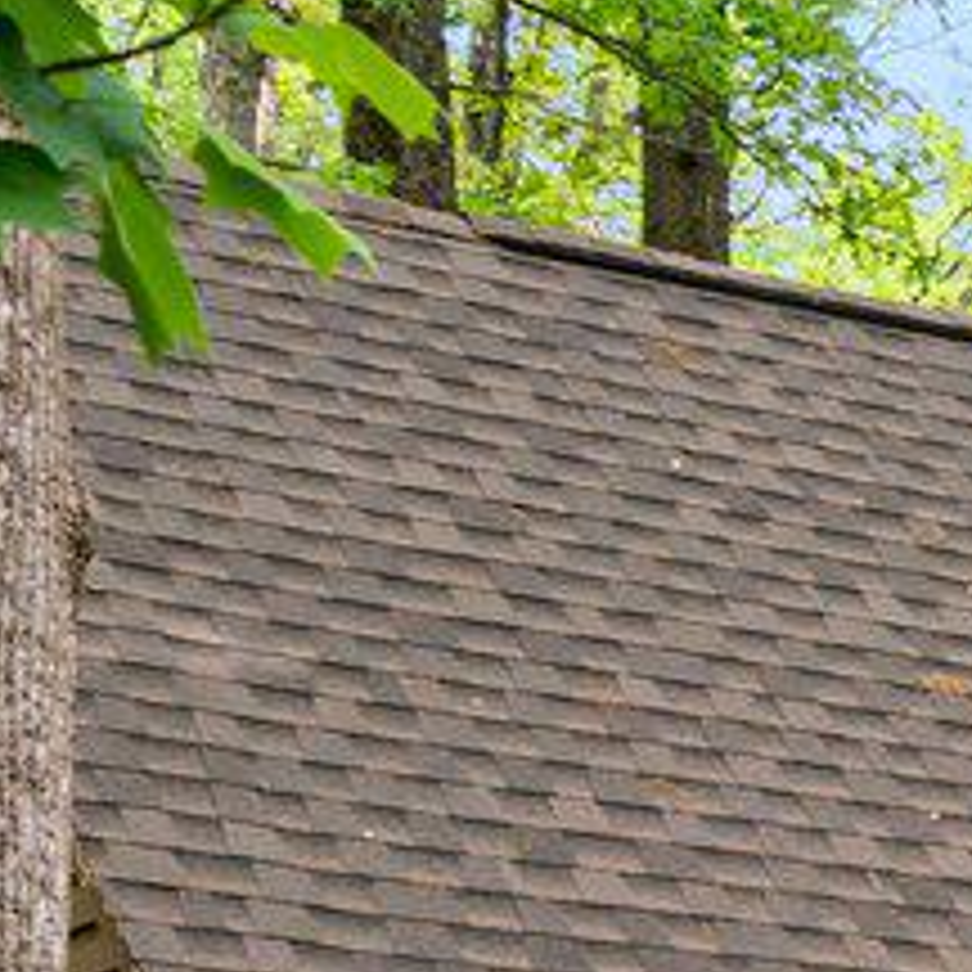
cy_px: 1840
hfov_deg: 8.1
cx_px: 3339
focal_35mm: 169
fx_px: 5369
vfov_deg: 9.7
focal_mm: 21
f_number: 8
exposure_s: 1/90
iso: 320
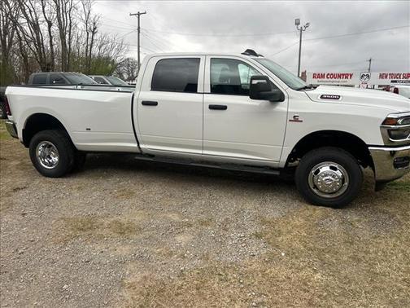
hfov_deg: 67.3
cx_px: 205
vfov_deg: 53.1
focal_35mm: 26
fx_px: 308
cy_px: 154
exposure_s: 1/502
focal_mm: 5.7
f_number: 1.5
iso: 50
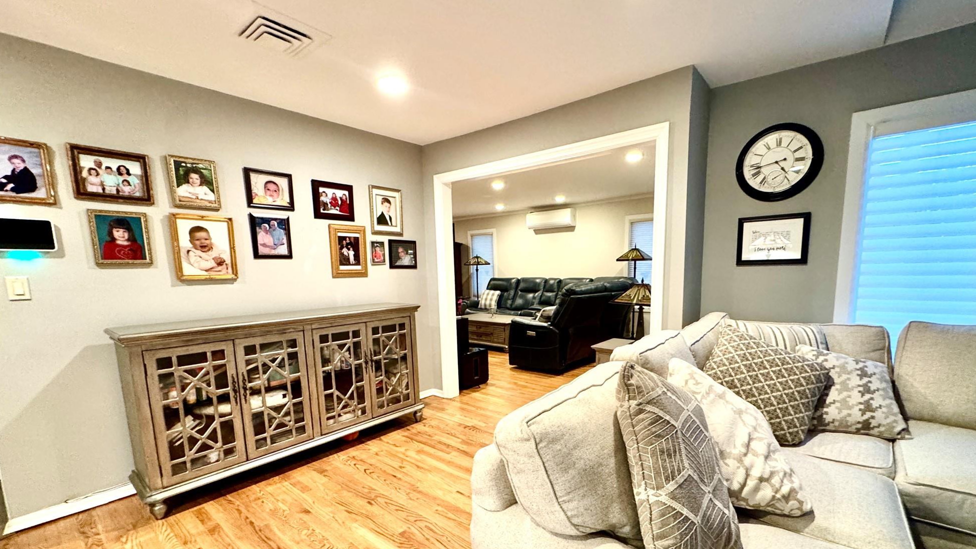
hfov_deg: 99.3
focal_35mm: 16
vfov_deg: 66.5
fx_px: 414
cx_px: 508
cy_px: 328
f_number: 2.2
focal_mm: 2.22
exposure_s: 1/60
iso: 500
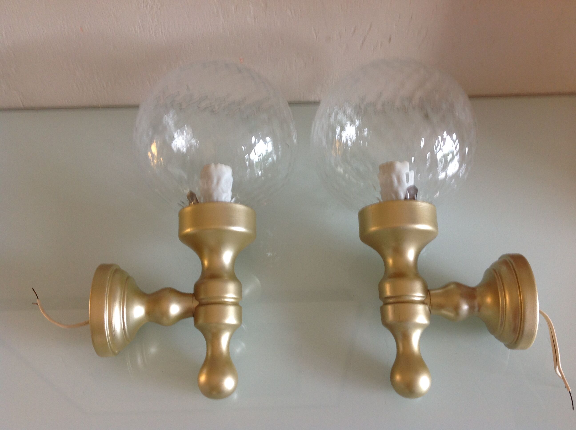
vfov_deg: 40.6
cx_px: 288
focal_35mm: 35
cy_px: 215
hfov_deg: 52.7
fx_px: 582
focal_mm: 4.28
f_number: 2.4
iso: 64
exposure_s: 1/15
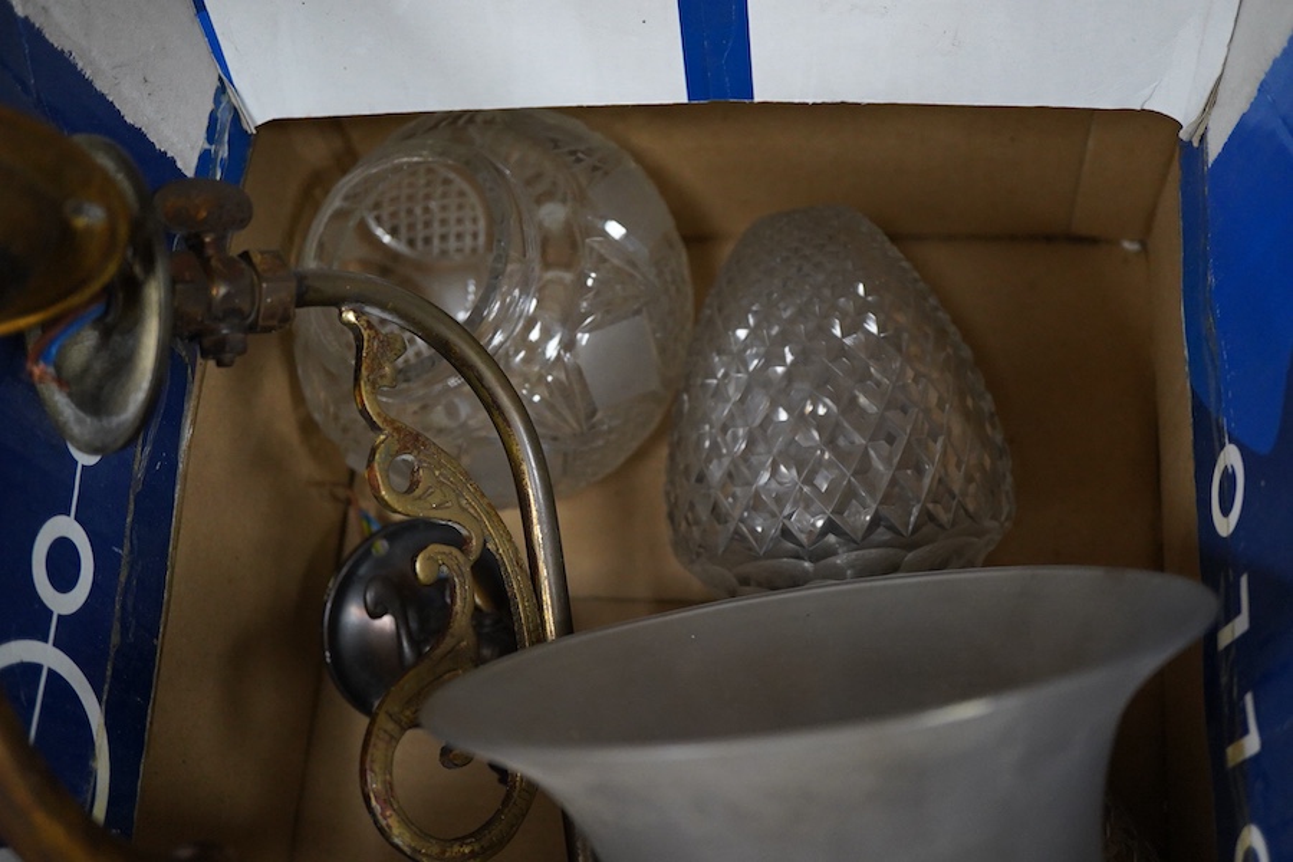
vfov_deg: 29.9
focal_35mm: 45
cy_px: 431
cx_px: 646
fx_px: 1616
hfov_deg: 43.6
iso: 2500
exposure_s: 1/125
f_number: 3.5
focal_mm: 30
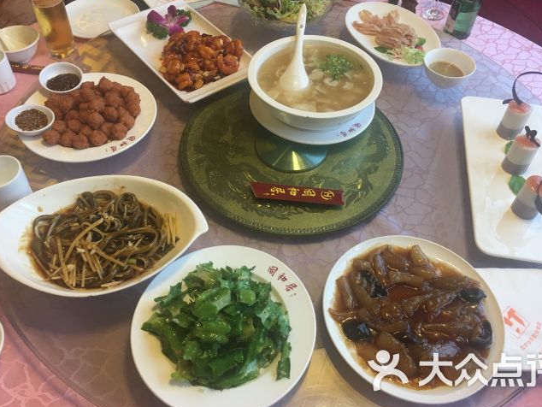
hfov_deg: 56.8
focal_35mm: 32
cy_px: 190
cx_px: 283
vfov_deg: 44.2
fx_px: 501
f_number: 2.2
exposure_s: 1/33
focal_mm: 4.15
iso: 40
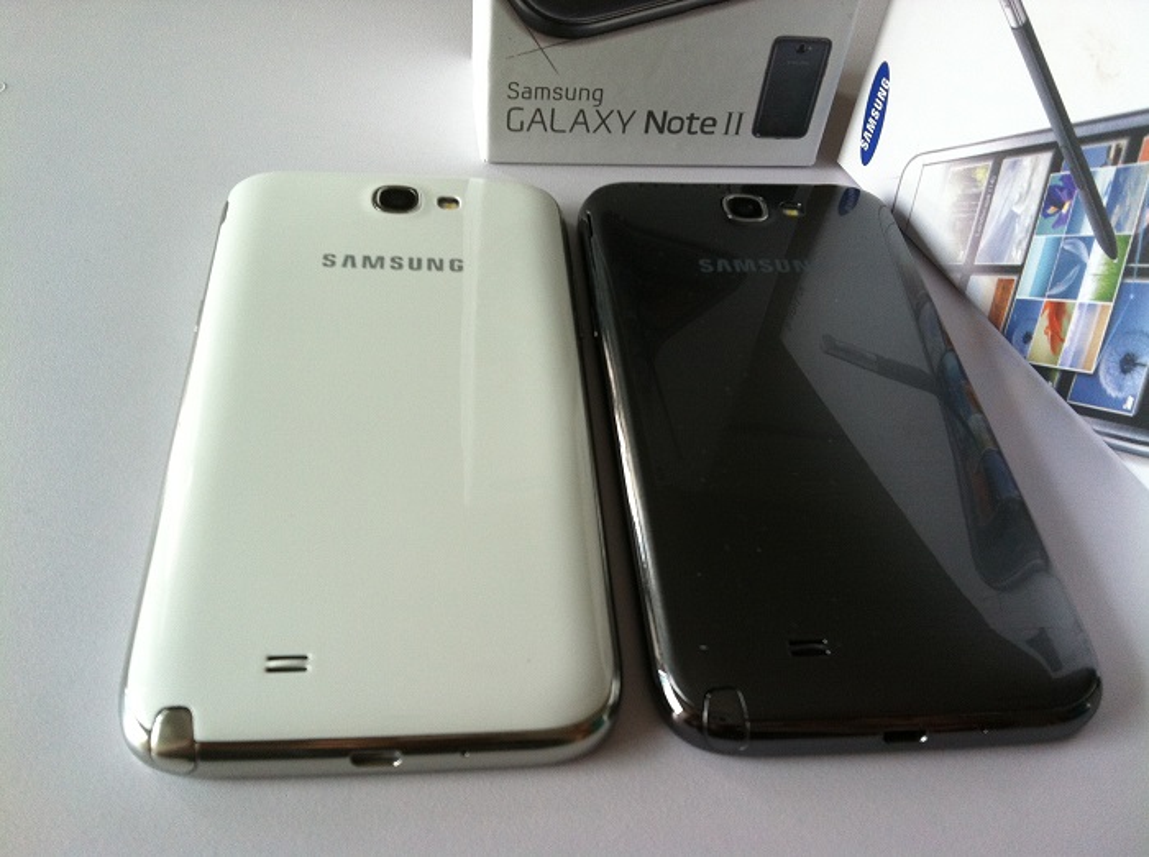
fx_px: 1159
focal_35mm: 35
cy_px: 428
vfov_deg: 40.6
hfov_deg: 52.7
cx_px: 574
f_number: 2.8
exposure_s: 1/60
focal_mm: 3.85
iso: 100
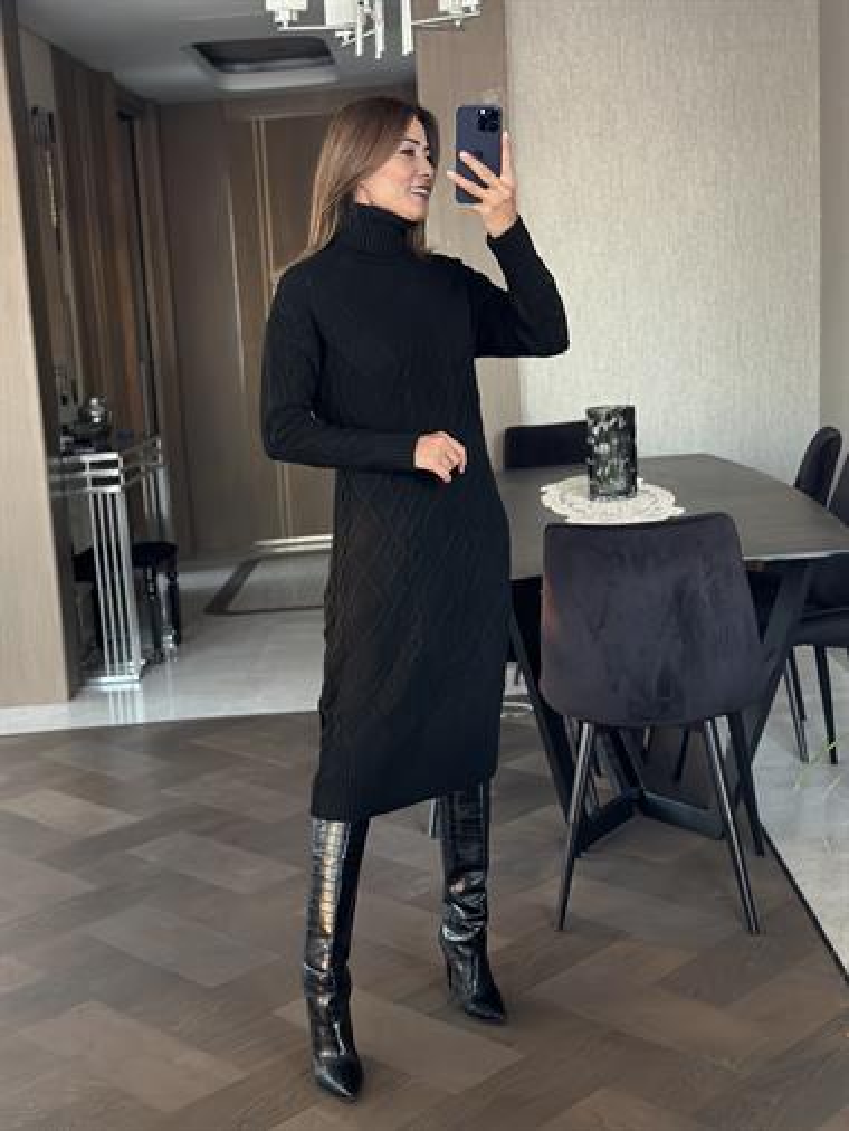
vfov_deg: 39.6
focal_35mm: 48
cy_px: 566
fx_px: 1568
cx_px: 424
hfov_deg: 30.3
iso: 640
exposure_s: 1/40
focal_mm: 6.86
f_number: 1.78
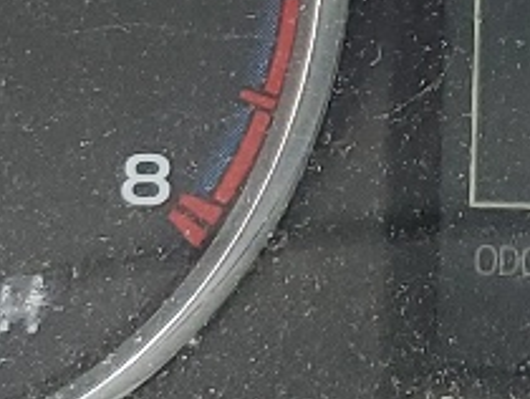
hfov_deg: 9.8
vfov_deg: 7.3
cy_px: -379
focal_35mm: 198
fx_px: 3035
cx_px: 661
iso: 74
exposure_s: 1/60.2
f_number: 1.5
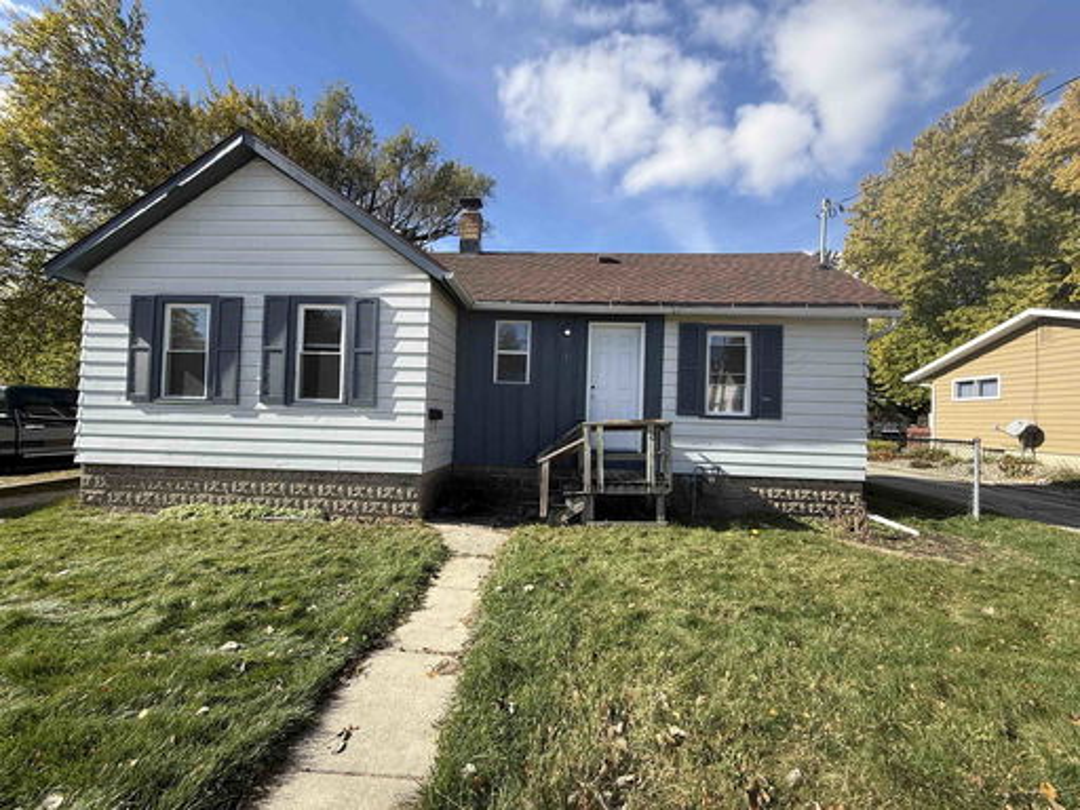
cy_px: 405
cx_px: 540
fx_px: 437
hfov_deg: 102.1
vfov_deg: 85.7
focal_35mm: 14
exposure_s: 1/955
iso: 50
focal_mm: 2.22
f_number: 2.2
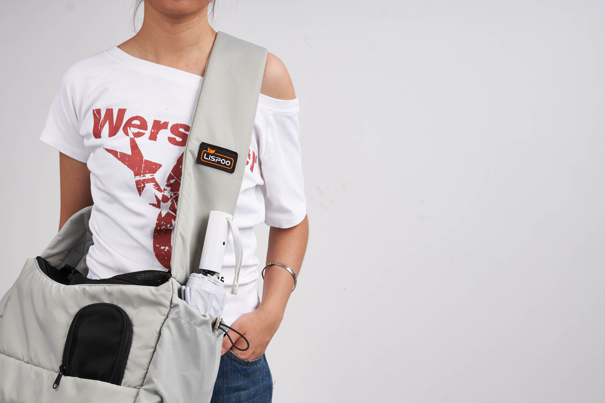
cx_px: 172
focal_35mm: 69
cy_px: 273
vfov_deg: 19.7
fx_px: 1160
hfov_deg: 28.9
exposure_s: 1/200
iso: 100
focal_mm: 47
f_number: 9
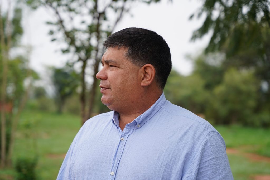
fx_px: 525
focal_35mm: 70
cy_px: 90
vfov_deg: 19.5
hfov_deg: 28.8
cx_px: 135
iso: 100
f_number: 2.8
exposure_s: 1/200
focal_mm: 70
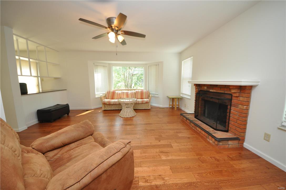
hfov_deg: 112.7
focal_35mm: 12
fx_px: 95
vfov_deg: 89.8
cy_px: 95
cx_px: 143
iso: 800
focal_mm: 8
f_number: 4.5
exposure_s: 1/60
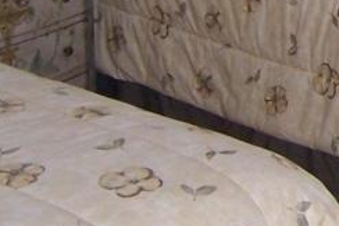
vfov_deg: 9.2
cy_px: -154
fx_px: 1357
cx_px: 508
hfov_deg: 13.4
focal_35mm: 144
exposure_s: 1/60
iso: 140
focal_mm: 5.5
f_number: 2.8
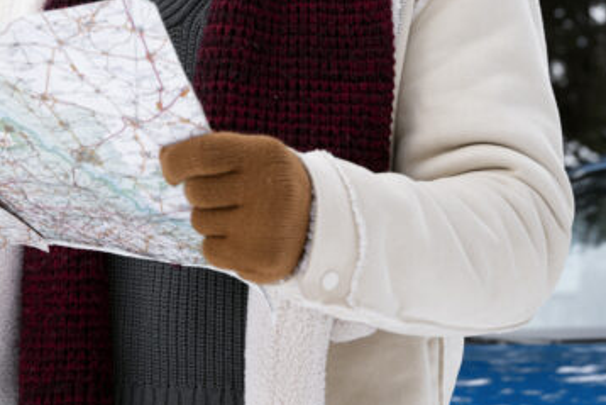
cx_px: 203
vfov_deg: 10.7
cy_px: 45
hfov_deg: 16.0
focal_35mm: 128
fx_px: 2151
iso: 500
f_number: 4.5
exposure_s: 1/500
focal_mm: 44.6
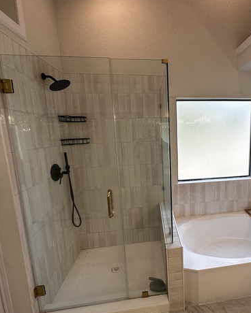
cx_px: 173
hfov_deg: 68.3
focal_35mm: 19
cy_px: 159
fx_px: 176
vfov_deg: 83.3
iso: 40
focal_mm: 2.22
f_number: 2.2
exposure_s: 1/180
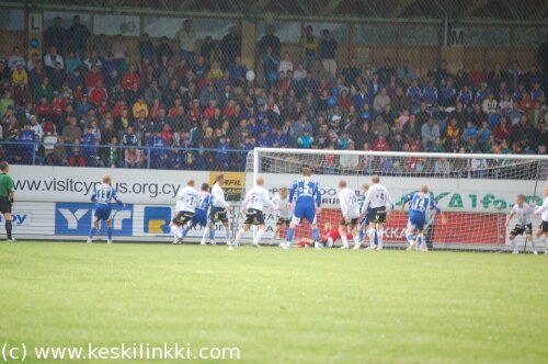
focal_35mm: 278
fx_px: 4219
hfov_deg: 7.4
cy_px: 182
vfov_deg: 4.9
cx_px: 274
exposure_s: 1/40
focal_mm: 185
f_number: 5.6
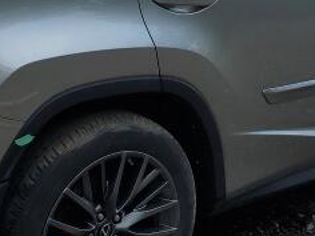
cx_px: 137
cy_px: 44
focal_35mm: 88
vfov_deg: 16.6
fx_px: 801
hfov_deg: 22.2
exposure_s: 1/2500
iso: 50
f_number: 1.5
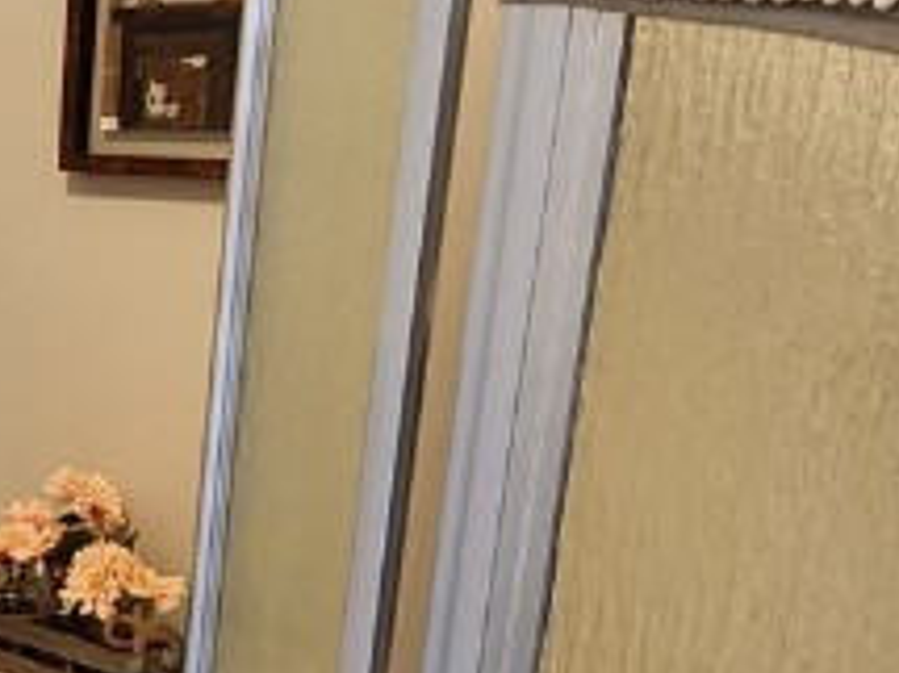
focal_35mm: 62
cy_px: 581
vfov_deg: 23.1
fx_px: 1609
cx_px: -435
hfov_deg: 24.5
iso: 250
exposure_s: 1/60
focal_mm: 2.2
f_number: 2.2
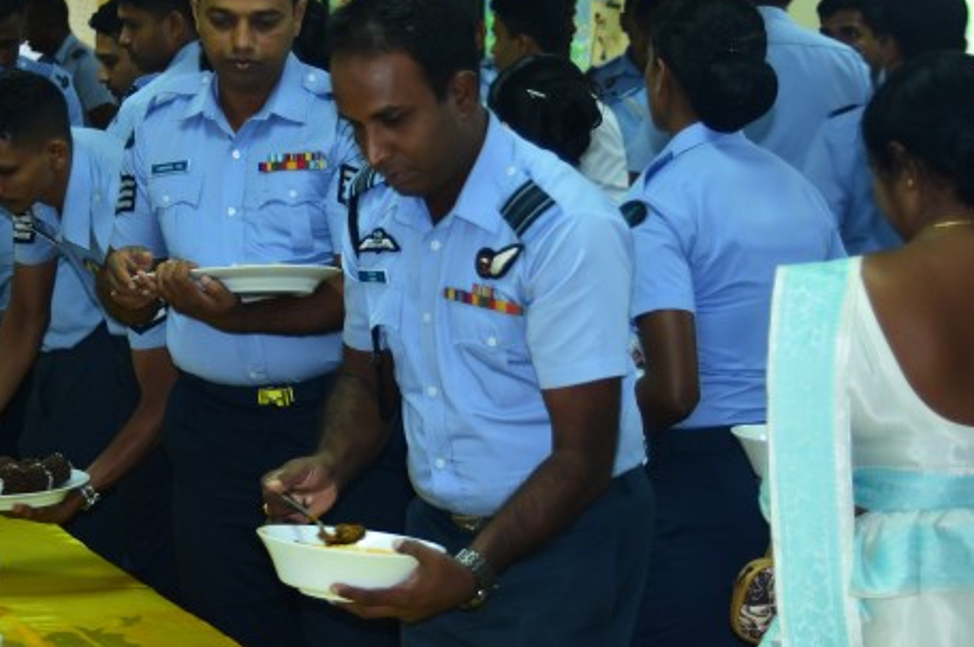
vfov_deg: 10.8
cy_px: 397
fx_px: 3426
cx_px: 263
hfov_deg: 16.1
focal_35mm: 127
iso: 500
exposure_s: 1/30
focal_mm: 55
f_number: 4.2
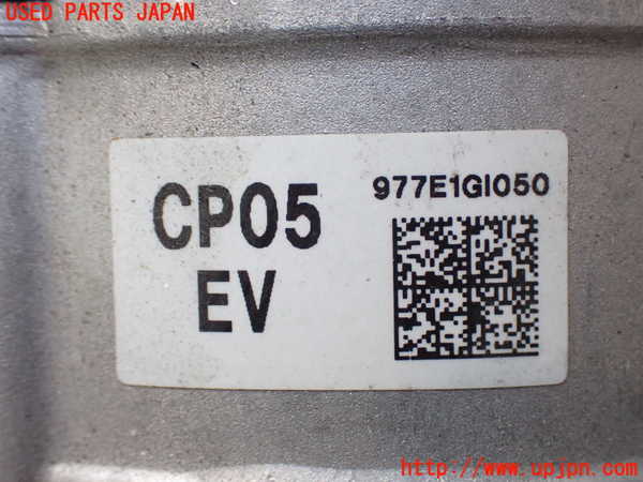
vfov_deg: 27.0
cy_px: 241
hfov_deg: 35.5
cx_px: 322
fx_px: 1003
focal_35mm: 54
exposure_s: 1/160
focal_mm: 9.65
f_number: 3.3
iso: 800
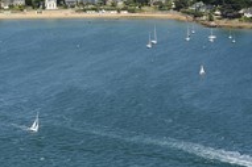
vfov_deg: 7.6
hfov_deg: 11.4
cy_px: 25
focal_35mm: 181
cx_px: 171
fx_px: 1266
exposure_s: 1/1000
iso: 400
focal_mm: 82
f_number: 9
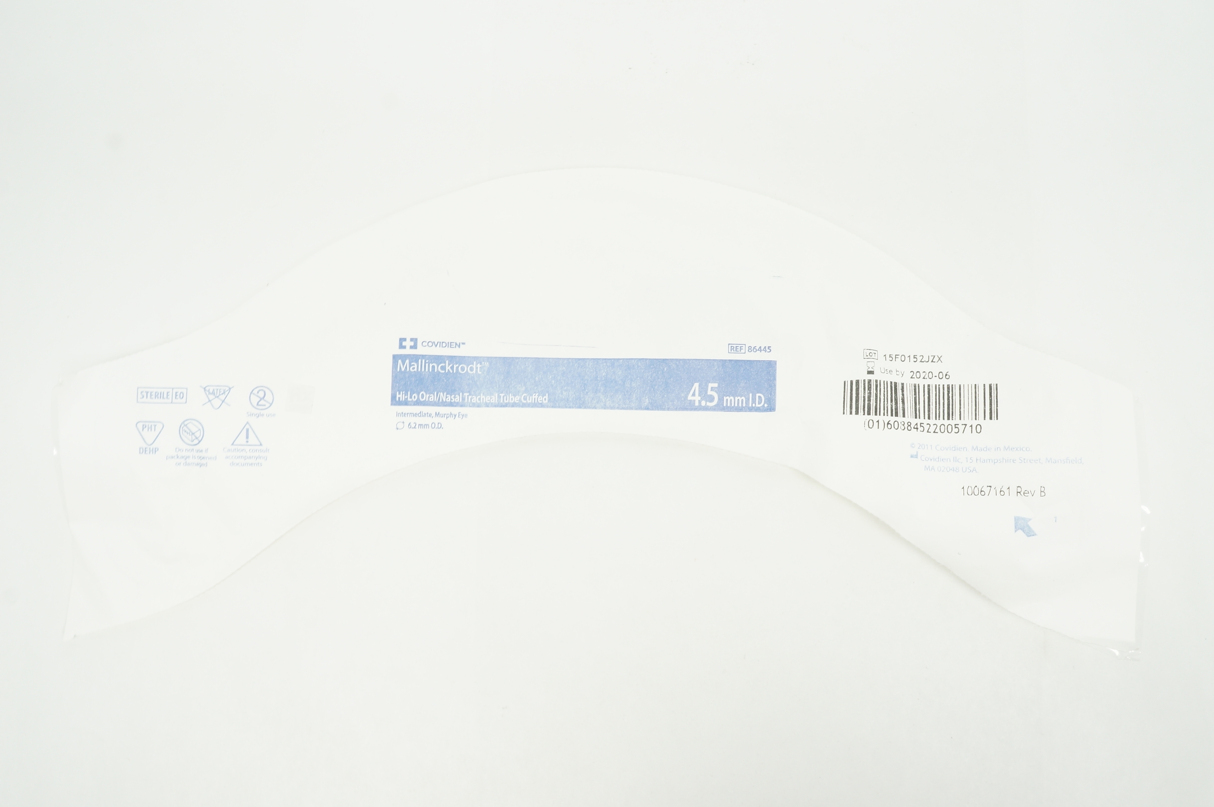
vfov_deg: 45.6
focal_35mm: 28
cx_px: 607
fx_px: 960
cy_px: 404
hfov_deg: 64.6
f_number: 11
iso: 400
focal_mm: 19
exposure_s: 1/15
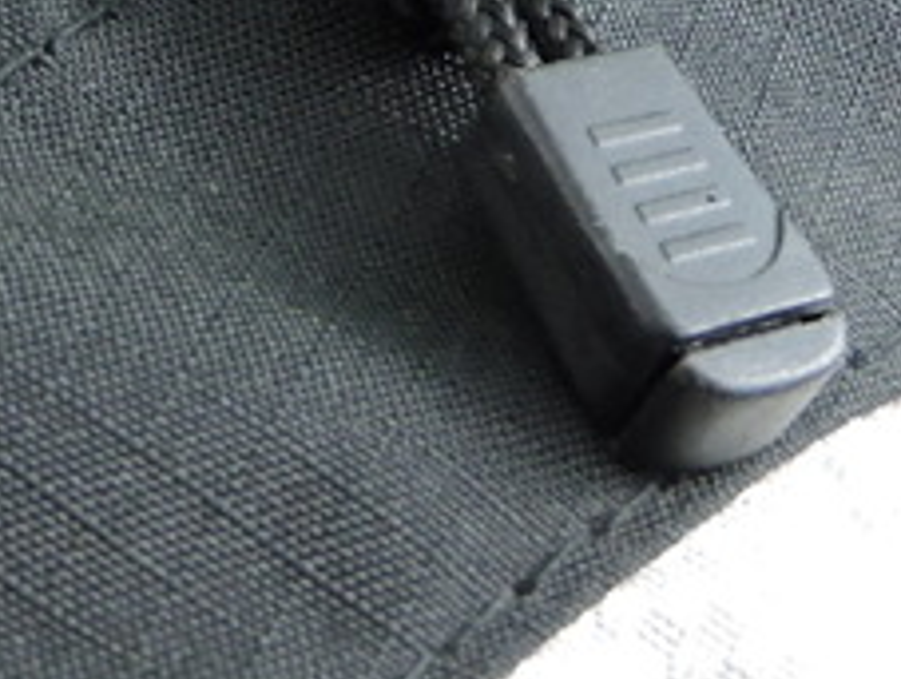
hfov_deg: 11.6
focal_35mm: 170
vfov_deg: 8.6
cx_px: 173
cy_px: -353
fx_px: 4432
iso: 280
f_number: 4
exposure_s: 1/30
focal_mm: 9
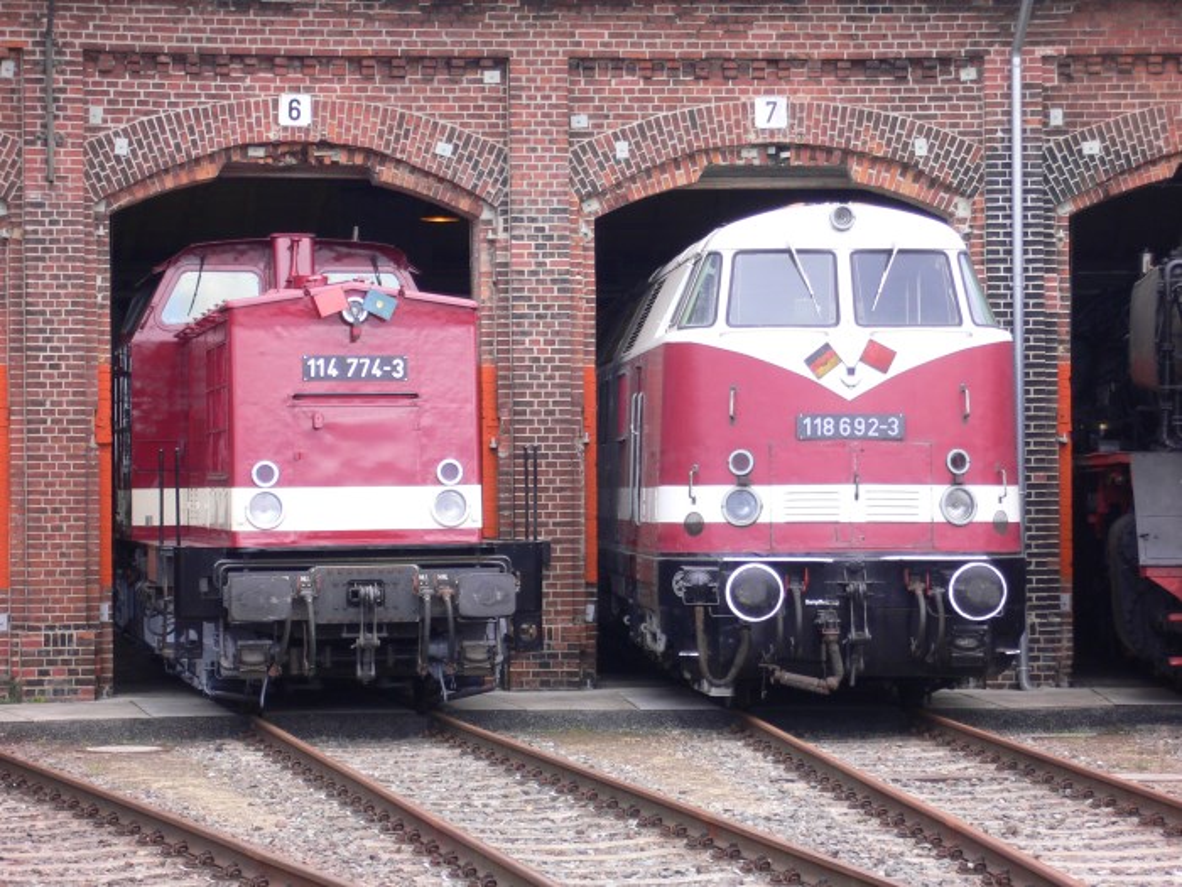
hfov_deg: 18.7
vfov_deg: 14.1
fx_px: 3585
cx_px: 591
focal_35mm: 105
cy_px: 444
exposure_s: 1/100
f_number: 5
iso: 100
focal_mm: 17.4
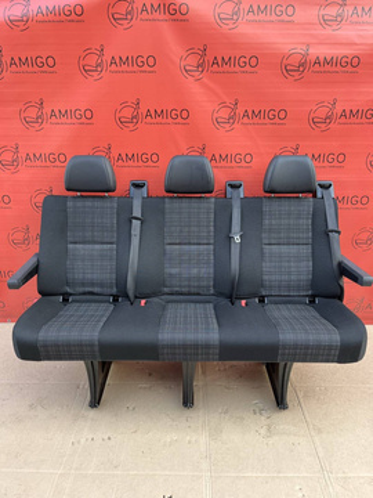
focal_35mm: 26
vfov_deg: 67.3
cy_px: 249
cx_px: 186
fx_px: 374
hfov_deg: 53.1
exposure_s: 1/114
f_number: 1.6
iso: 125
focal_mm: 5.1
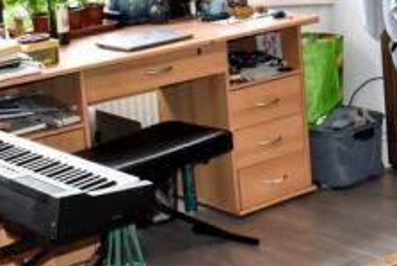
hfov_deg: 19.2
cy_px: -28
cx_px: 453
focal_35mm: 101
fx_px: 1120
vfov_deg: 13.2
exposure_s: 1/125
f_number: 5.6
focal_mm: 23
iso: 800
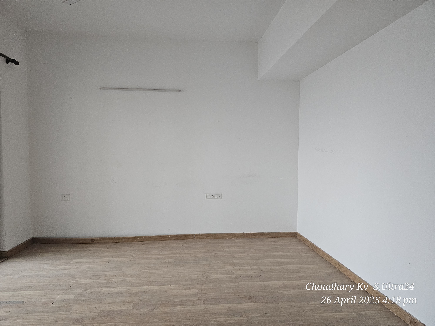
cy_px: 163
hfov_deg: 73.9
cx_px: 218
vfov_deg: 58.9
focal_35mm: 23
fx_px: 289
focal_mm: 6.3
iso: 320
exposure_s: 1/100
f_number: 1.7
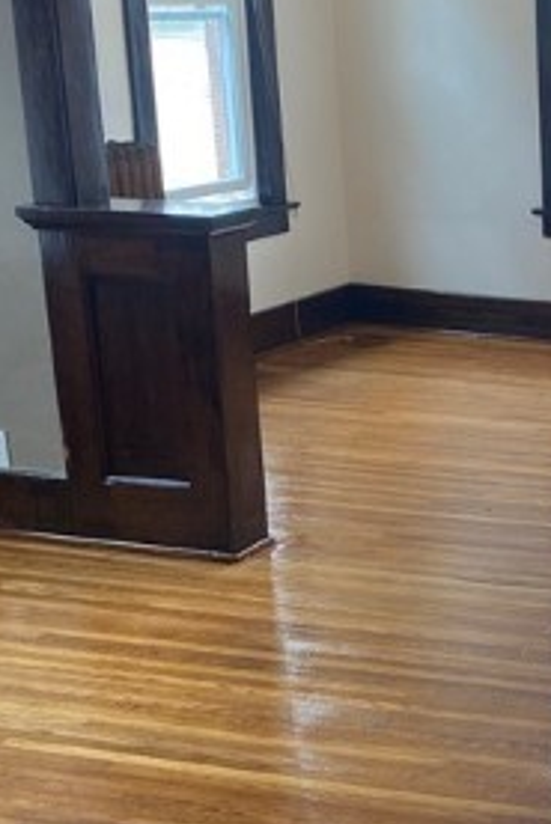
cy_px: 500
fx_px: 1720
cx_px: 825
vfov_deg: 26.9
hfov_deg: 16.6
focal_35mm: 75
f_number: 1.8
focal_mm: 4.25
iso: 64
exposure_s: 1/60
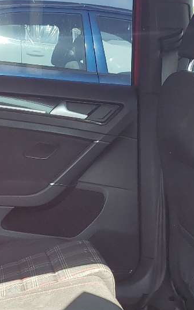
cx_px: 54
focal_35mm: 82
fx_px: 694
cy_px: 220
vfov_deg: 25.0
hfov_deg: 15.9
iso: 50
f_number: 1.5
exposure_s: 1/357
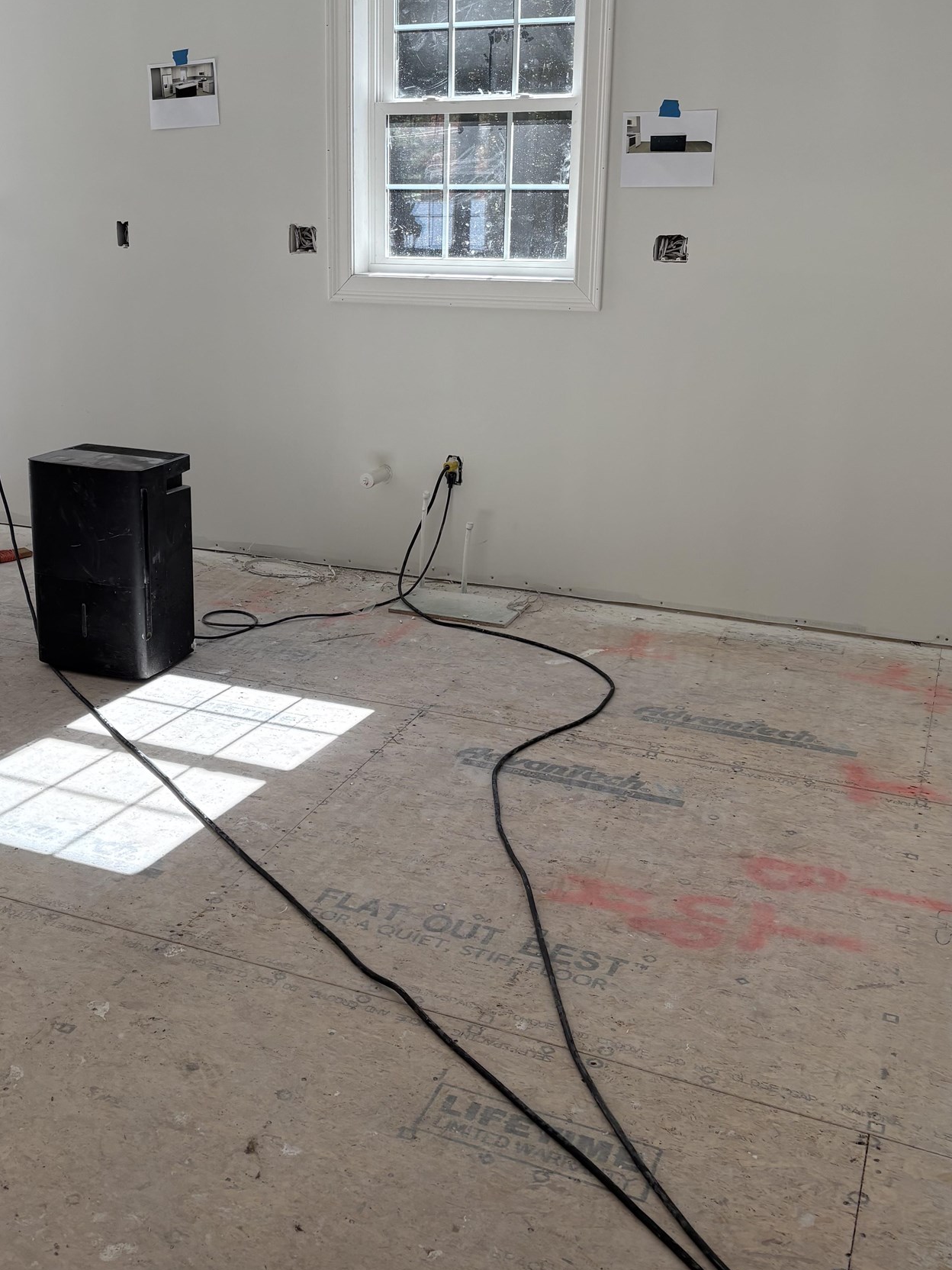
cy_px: 534
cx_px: 391
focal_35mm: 36
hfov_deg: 39.5
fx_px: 1320
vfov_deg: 51.1
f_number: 1.6
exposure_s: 1/557
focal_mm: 5.96
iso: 64
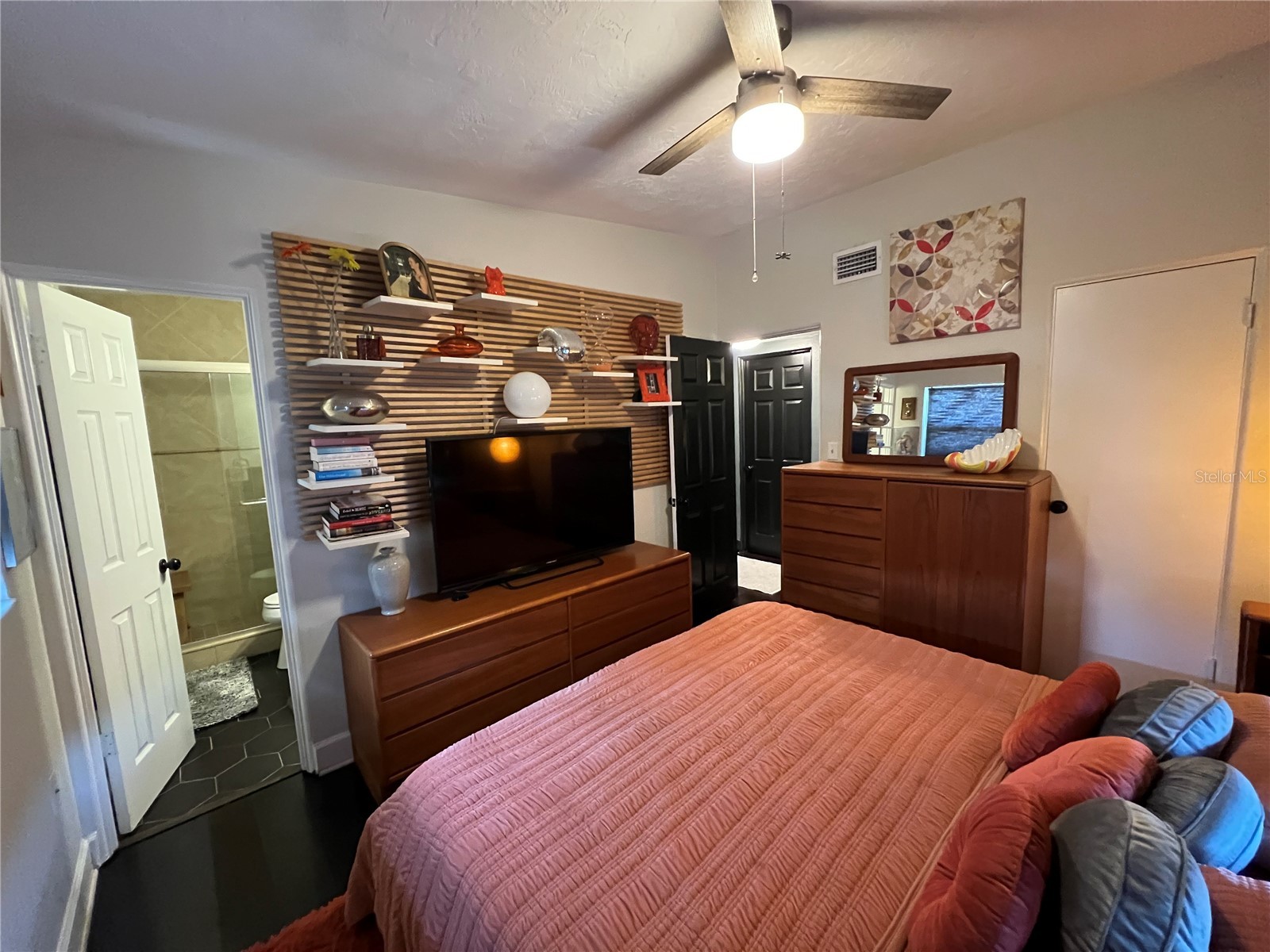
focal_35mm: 13
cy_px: 476
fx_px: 477
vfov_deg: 89.9
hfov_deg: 106.2
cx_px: 635
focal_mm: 1.57
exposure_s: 1/40
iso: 1000
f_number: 1.8
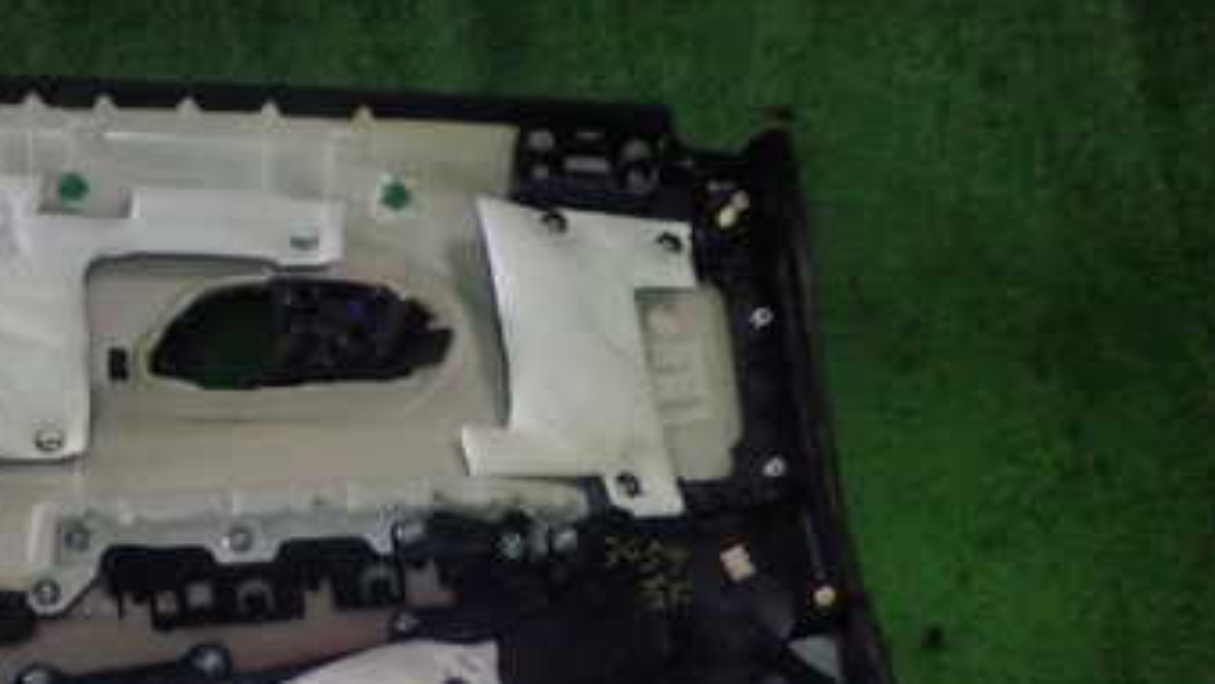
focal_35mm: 54
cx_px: 161
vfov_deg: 21.4
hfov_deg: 36.5
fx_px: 1740
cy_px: 709
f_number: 6.3
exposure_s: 1/30
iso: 640
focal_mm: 5.05
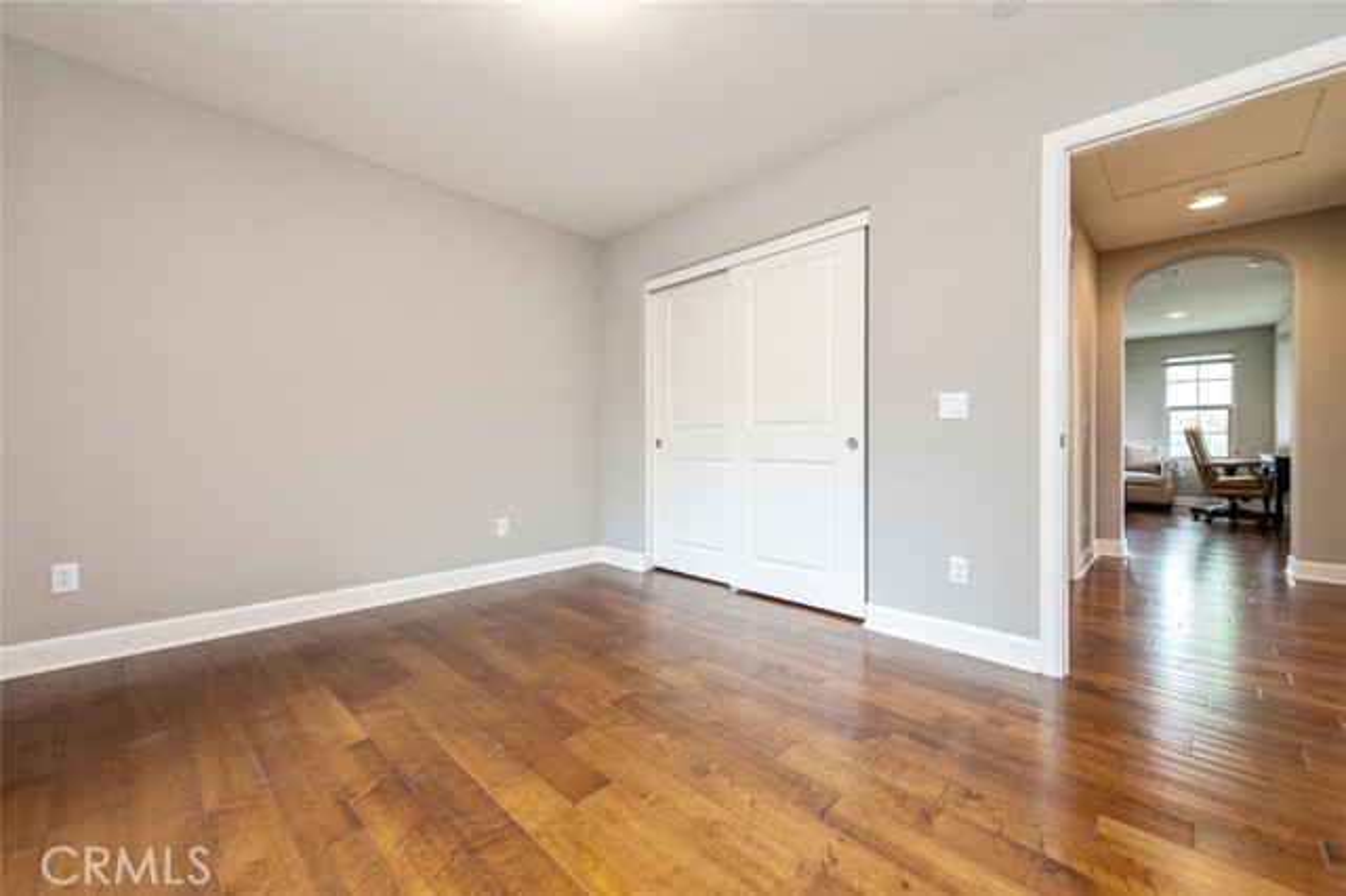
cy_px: 448
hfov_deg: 104.3
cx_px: 673
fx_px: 523
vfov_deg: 81.1
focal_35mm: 14
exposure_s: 1/60
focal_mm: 14
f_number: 4
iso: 800
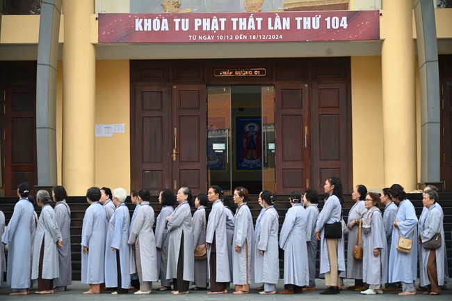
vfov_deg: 16.6
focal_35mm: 82
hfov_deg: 24.8
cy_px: 150
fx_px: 1029
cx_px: 226
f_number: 4.5
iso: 200
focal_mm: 82
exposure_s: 1/250
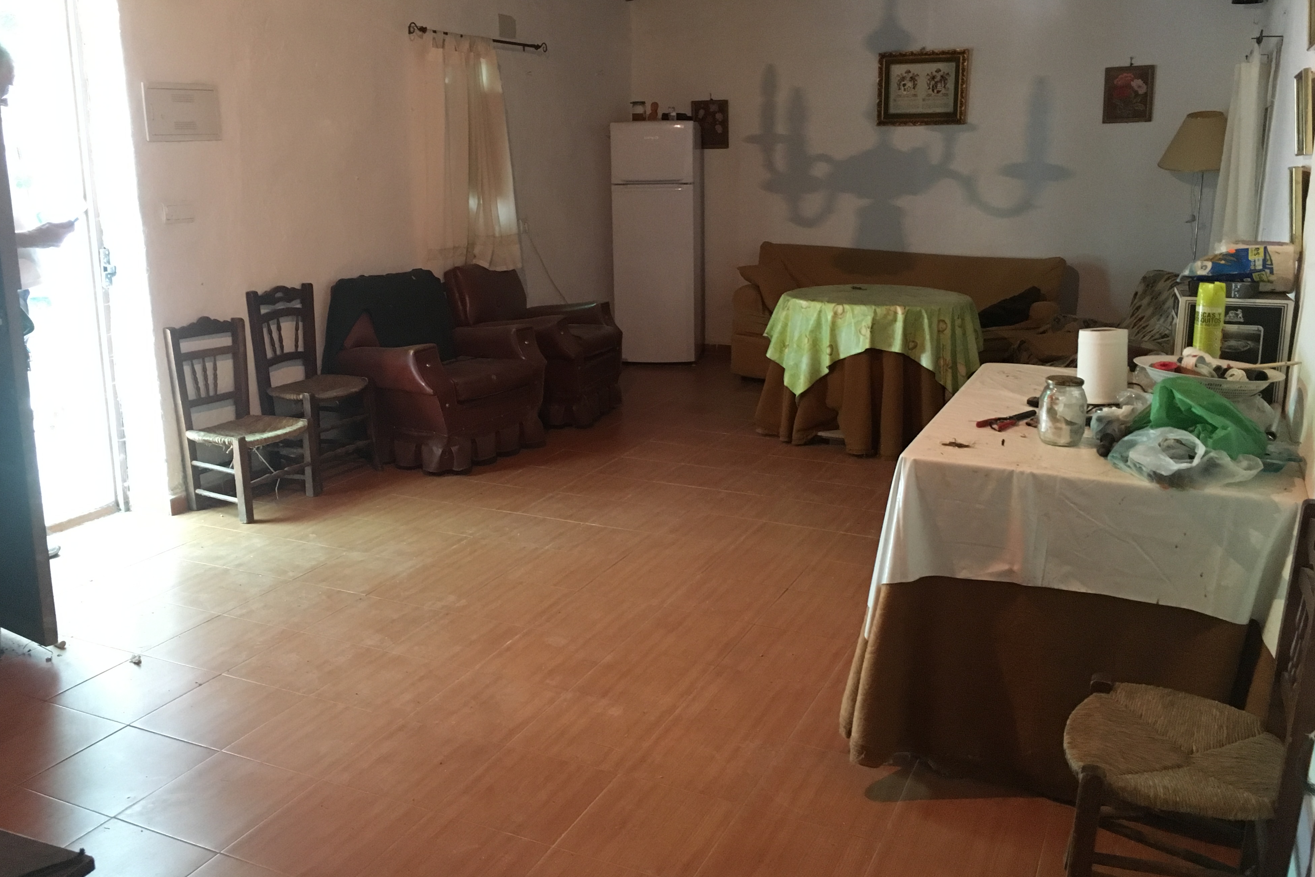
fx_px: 1132
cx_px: 656
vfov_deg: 42.3
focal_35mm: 31
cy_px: 389
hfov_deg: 60.3
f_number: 2.2
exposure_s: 1/25
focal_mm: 4.15
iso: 200
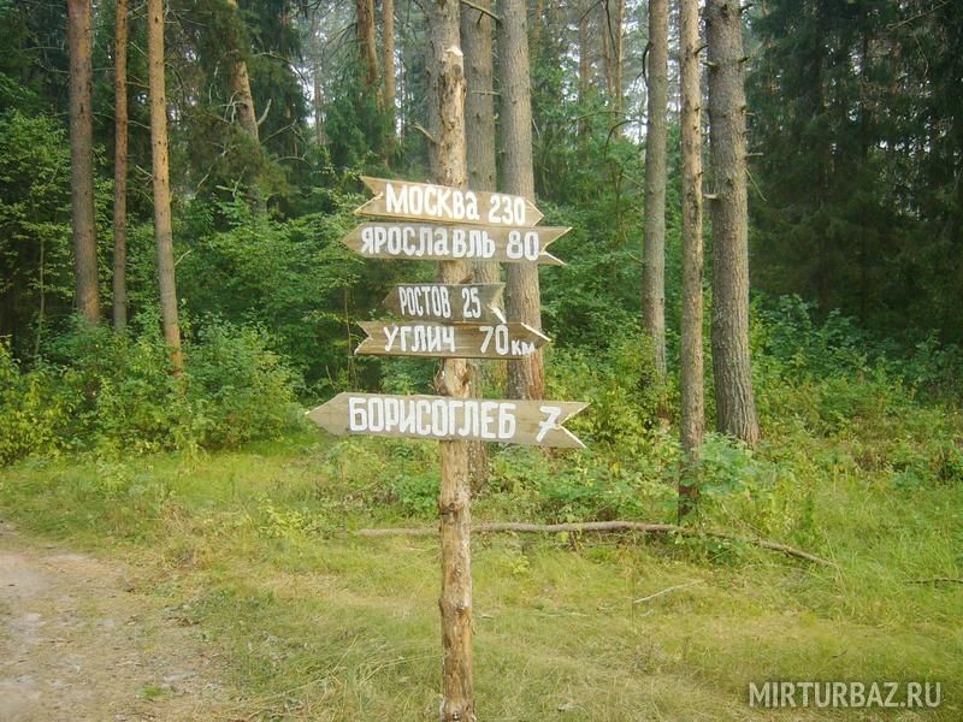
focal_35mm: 35
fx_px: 974
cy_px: 361
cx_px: 482
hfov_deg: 52.6
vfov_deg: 40.7
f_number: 2.8
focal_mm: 5.8
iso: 100
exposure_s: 1/100
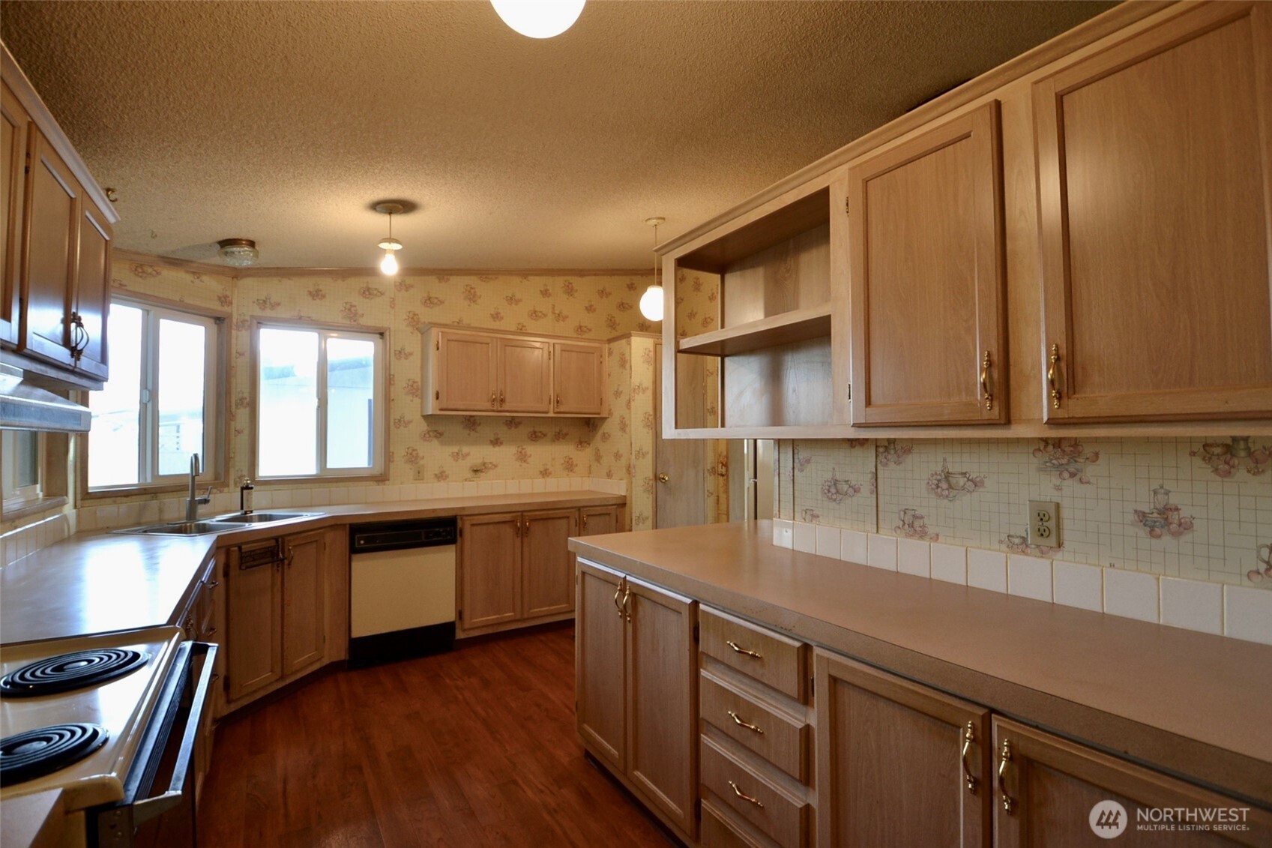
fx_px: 530
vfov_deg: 77.3
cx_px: 636
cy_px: 424
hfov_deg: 100.4
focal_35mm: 15
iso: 400
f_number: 3.5
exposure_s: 1/50
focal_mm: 10
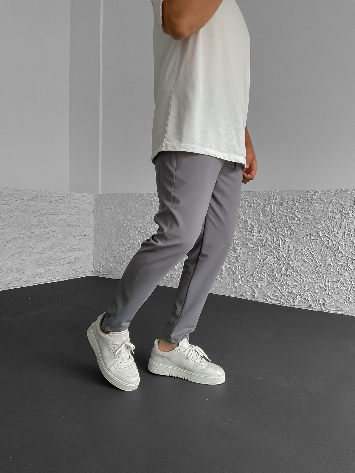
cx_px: 178
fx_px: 397
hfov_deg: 48.2
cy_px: 236
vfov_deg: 61.7
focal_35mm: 29
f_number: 1.8
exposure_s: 1/120
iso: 40
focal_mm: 3
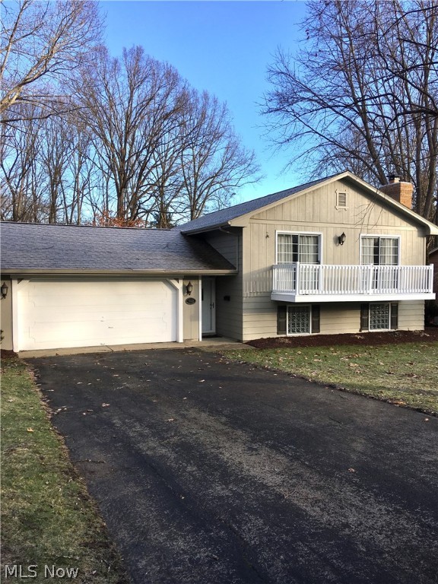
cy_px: 292
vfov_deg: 61.7
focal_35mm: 29
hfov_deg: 48.2
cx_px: 219
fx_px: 489
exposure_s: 1/343
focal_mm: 4.15
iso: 25
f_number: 2.2
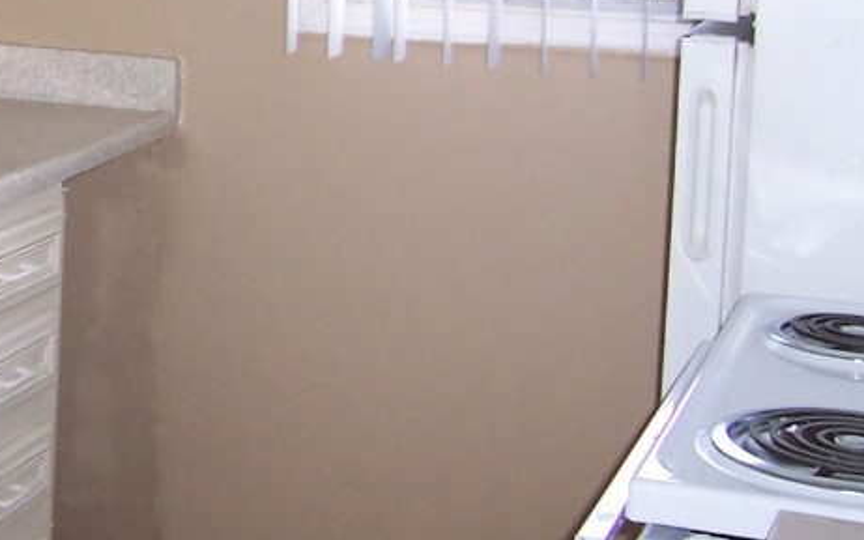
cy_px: -56
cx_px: -88
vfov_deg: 14.7
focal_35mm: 87
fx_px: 2049
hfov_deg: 22.5
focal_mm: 5.6
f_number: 2.8
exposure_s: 1/60
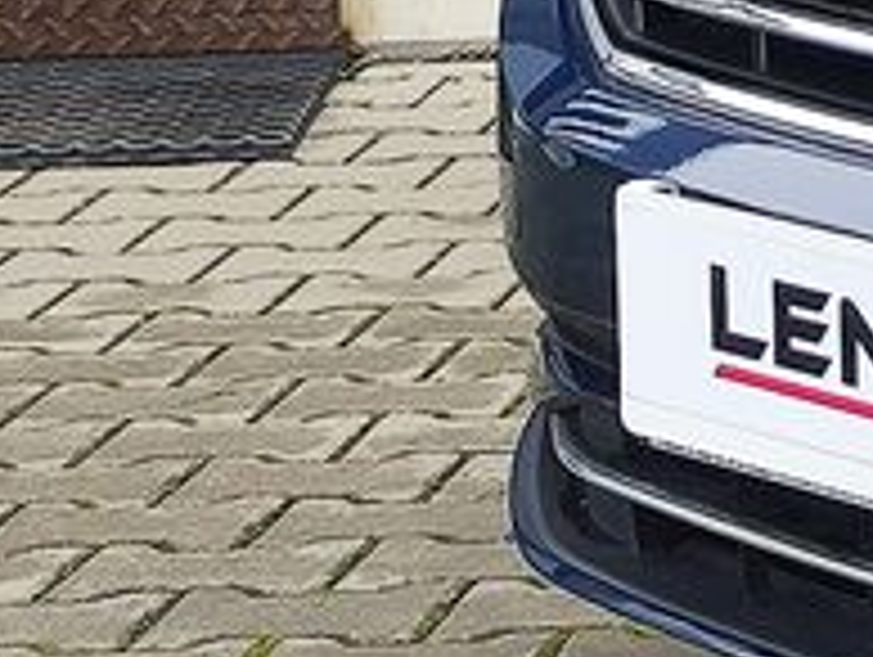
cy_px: -171
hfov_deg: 10.6
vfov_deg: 10.3
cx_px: 2466
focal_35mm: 142
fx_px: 3586
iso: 58
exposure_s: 1/100
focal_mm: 7.01
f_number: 1.69
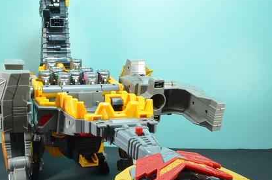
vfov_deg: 29.0
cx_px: 112
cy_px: 113
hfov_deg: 42.7
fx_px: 347
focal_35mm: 46
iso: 100
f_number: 20
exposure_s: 2
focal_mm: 20
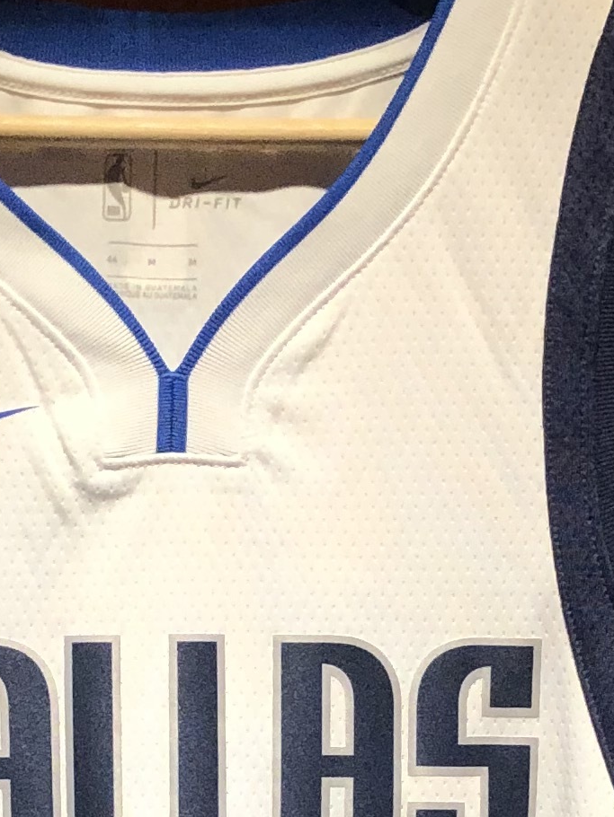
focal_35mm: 124
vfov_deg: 15.6
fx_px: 2931
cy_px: 795
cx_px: 166
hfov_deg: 11.9
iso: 40
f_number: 1.8
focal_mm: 3.99
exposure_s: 1/30
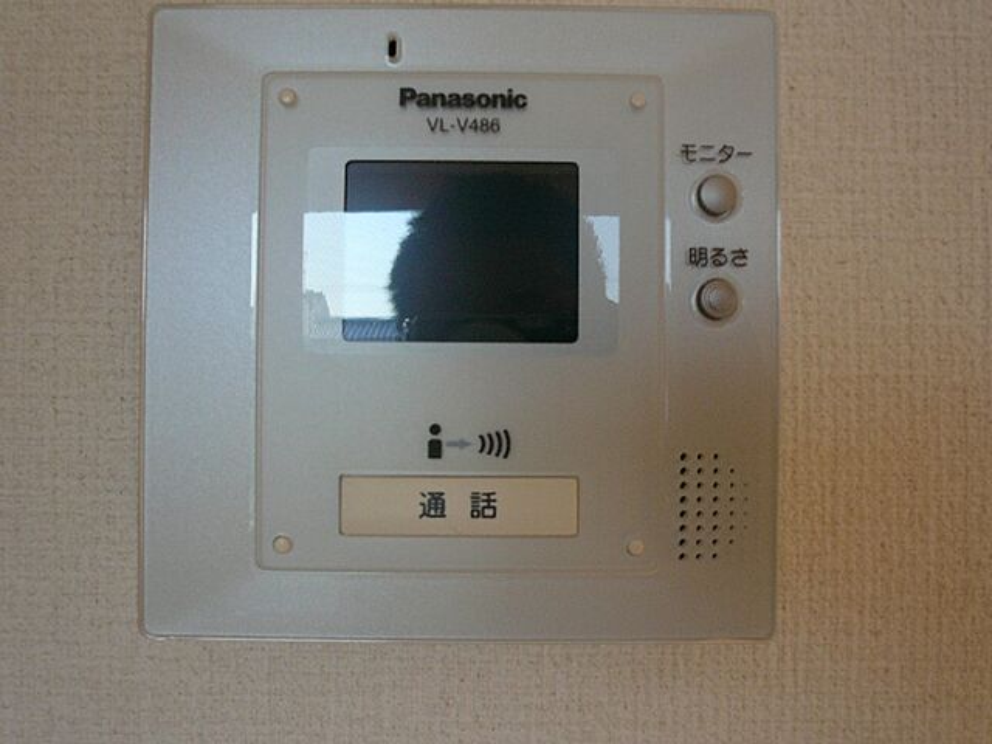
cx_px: 496
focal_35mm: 33
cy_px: 372
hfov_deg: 55.4
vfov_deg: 42.9
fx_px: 946
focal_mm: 4.6
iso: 100
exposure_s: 1/125
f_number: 2.8
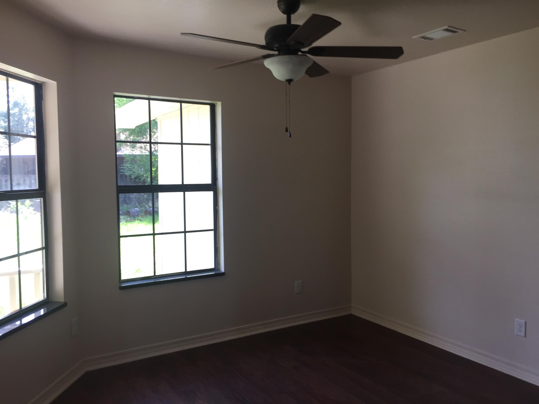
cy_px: 202
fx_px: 452
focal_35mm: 29
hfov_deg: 61.7
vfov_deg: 48.2
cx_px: 270
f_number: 2.2
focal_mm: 4.15
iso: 40
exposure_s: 1/120
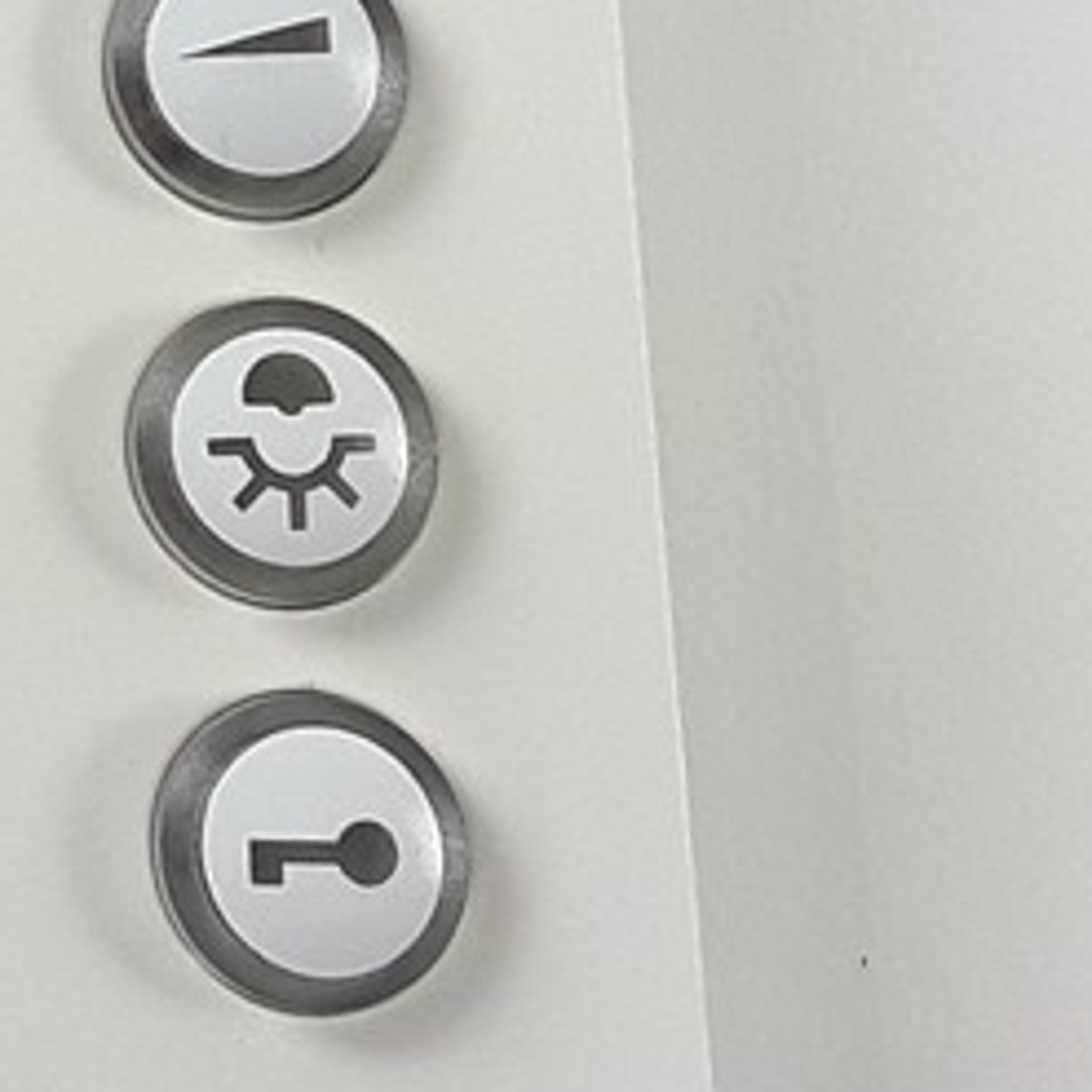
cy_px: -460
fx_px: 4604
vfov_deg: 12.9
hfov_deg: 12.7
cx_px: -639
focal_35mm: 129
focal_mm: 2.91
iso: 40
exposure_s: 1/141
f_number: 1.9
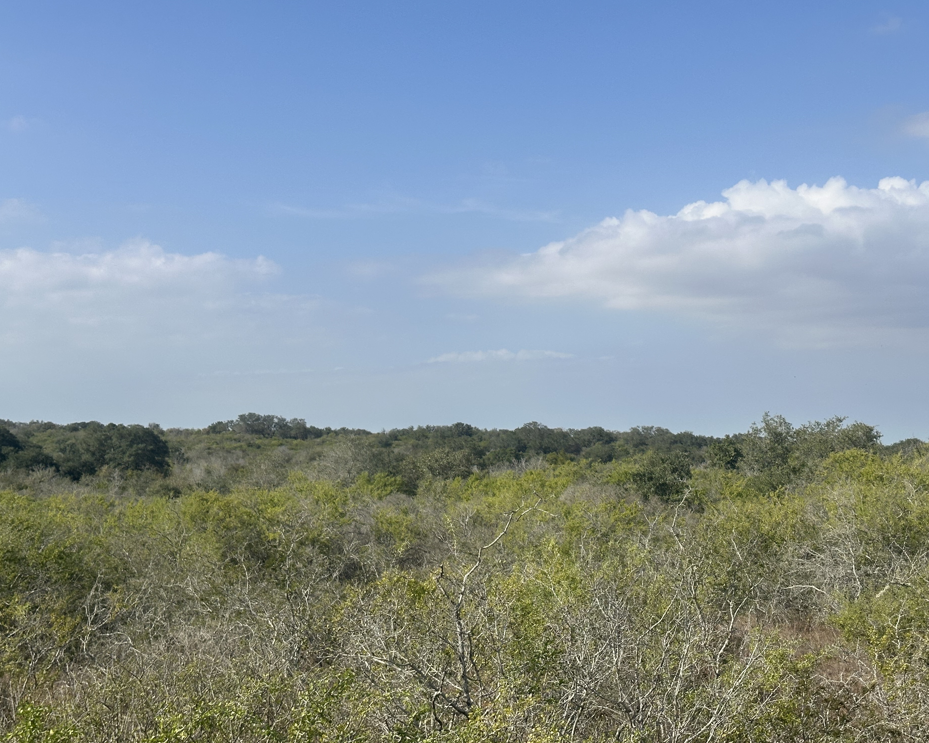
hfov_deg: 36.6
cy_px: 368
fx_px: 1402
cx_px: 499
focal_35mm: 51
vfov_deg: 29.7
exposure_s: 1/6623
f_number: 1.78
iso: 64
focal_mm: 6.86
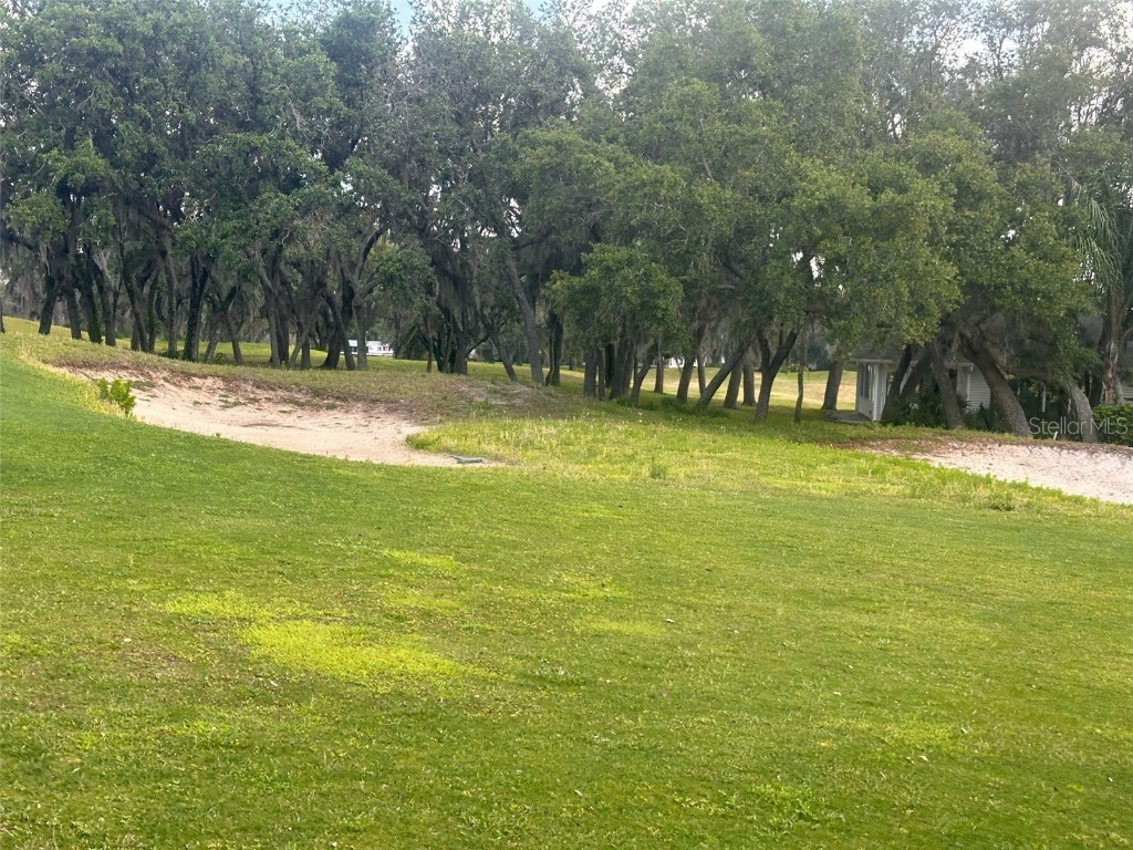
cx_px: 566
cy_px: 425
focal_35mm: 48
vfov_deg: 30.3
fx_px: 1571
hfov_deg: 39.7
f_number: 1.78
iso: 64
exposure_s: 1/604
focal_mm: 6.86
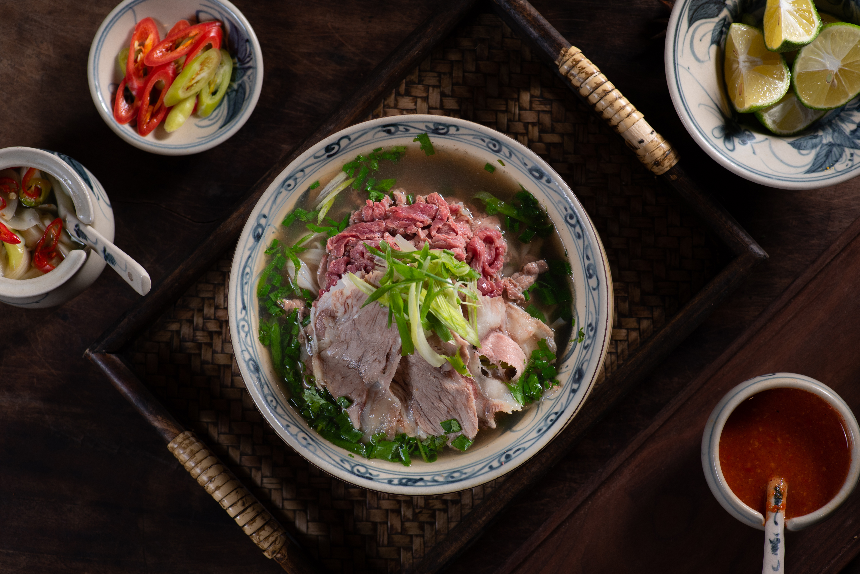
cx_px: 430
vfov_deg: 13.7
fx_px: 2390
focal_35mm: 100
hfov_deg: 20.4
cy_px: 287
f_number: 8
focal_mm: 100
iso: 125
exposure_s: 1/125
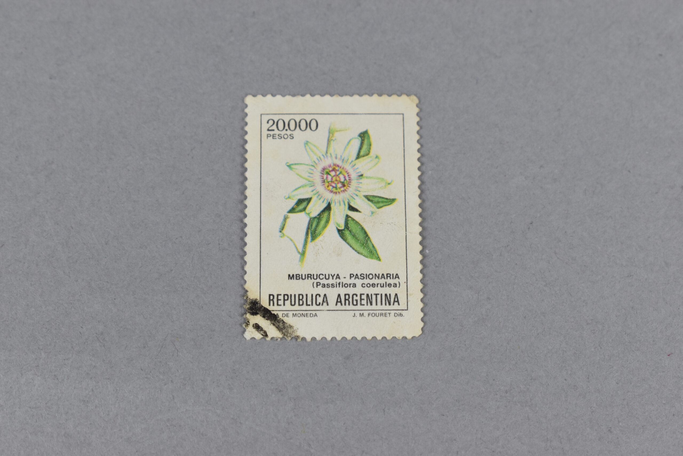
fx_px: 1565
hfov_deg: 24.6
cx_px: 342
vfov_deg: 16.6
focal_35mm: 82
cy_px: 228
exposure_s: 1/125
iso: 400
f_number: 7.1
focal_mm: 55
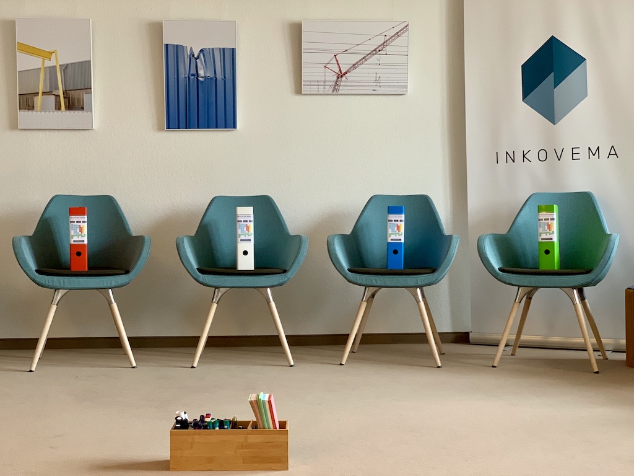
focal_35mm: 52
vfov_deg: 28.0
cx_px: 317
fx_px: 952
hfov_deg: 36.8
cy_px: 238
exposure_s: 1/49
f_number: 2.4
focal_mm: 6
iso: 200
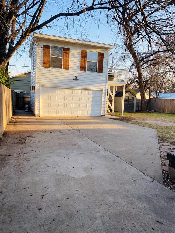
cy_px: 116
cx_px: 88
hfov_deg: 53.1
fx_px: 175
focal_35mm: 26
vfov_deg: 67.3
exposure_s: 1/487
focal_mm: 4.25
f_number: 1.8
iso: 32
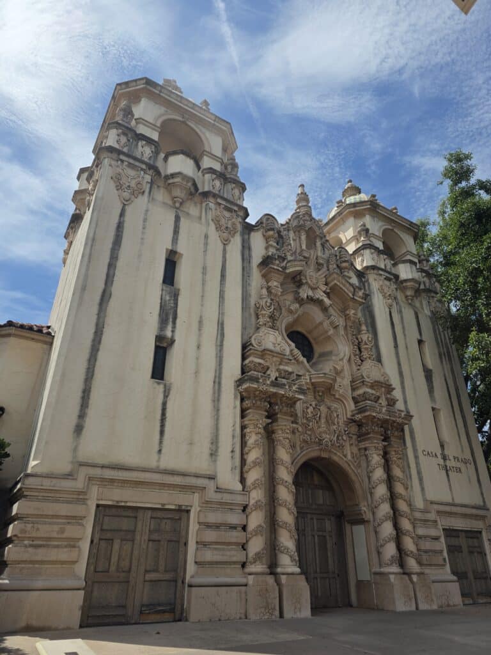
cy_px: 328
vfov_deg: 73.9
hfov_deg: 58.9
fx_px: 435
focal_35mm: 23
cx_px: 246
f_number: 1.7
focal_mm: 6.3
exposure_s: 1/7944
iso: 64
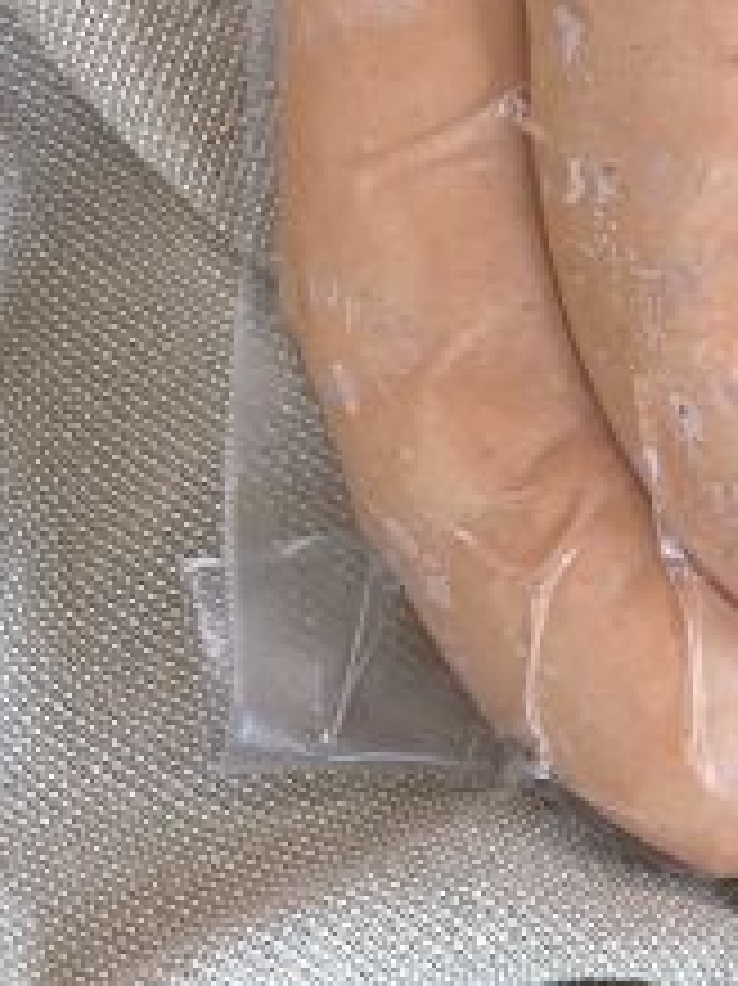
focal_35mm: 95
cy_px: 45
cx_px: 1080
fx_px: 2703
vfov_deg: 20.1
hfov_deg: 14.6
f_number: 1.6
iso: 125
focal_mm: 4.2
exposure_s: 1/71
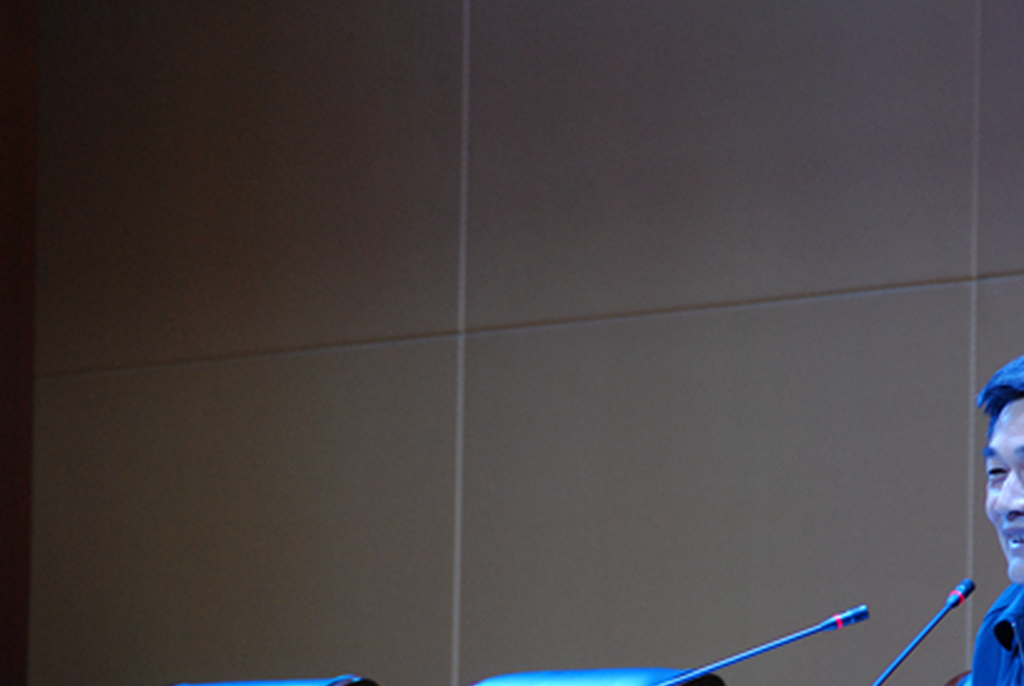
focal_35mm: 264
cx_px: 701
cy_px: 428
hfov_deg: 7.8
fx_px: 7520
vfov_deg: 5.2
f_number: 5.6
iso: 800
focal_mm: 120
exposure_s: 1/60
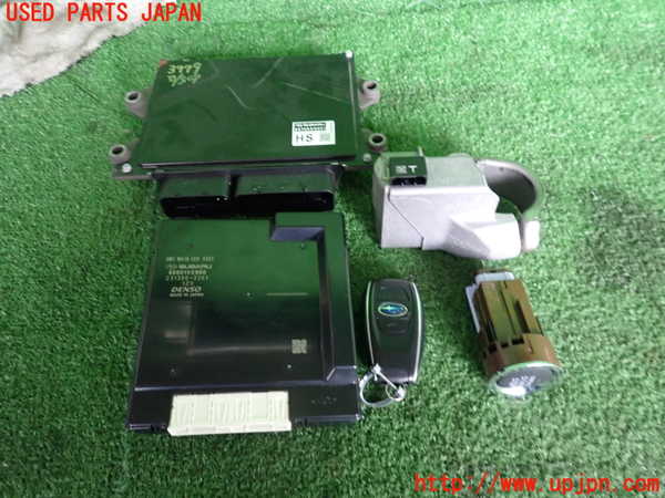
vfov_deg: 54.9
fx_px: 480
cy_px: 249
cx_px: 332
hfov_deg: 69.4
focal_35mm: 25
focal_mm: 4.5
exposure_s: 1/25
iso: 800
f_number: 2
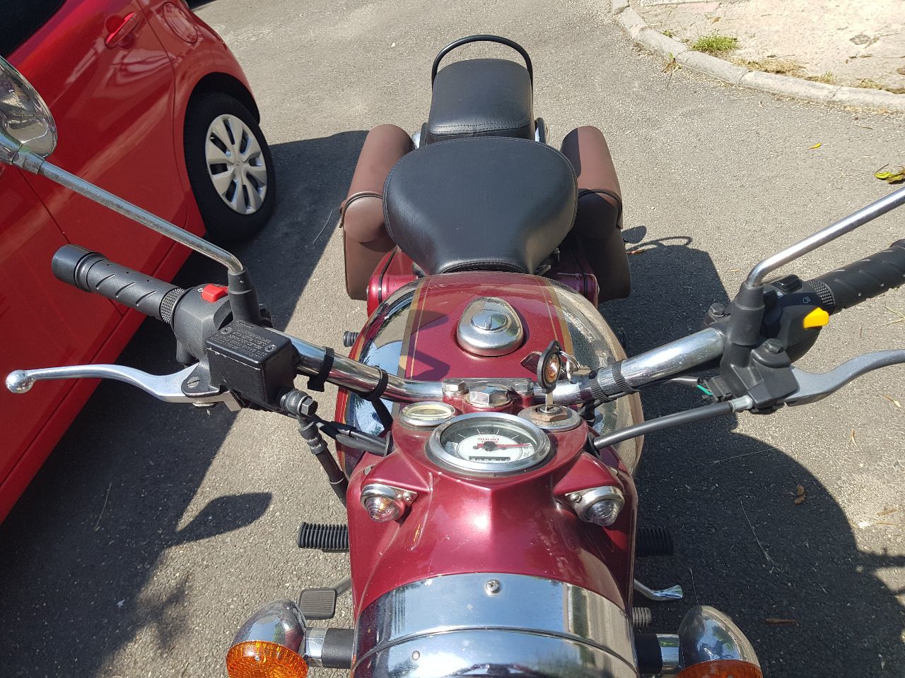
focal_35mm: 26
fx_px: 680
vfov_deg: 53.1
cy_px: 339
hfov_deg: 67.3
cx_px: 452
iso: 40
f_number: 1.7
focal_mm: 4.2
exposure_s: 1/1144
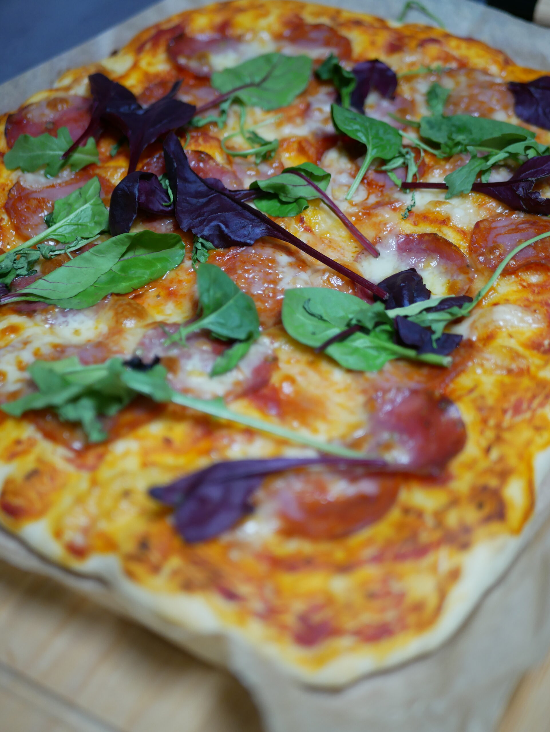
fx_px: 1059
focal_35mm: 50
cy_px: 366
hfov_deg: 29.1
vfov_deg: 38.2
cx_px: 275
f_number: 1.7
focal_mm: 25
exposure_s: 1/60
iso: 320
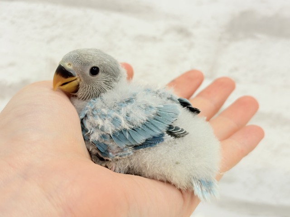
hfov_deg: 36.8
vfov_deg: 28.0
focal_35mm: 52
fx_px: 436
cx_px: 145
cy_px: 108
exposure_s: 1/50
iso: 40
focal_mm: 5.96
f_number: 1.6
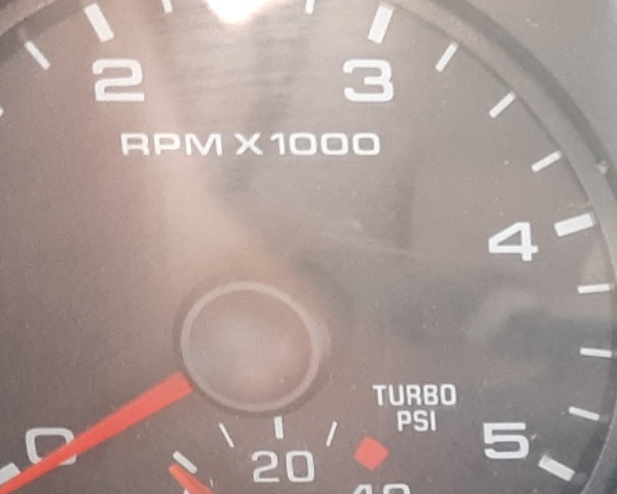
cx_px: 862
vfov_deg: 16.7
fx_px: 1662
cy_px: 448
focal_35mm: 91
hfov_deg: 19.0
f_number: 1.7
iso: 95
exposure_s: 1/60.2
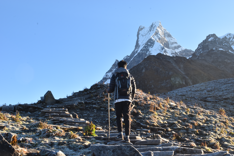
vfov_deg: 25.1
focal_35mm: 54
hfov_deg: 36.9
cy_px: 78
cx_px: 117
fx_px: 351
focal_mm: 36
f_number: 22
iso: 400
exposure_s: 1/30
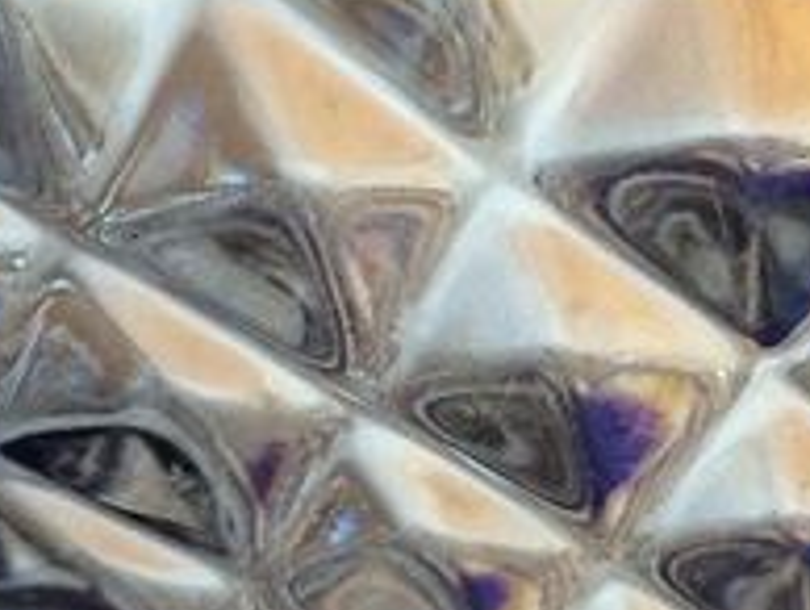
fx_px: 3257
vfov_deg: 10.7
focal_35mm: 139
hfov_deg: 13.9
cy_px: 483
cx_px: 881
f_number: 2.2
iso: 320
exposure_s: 1/24
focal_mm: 4.12
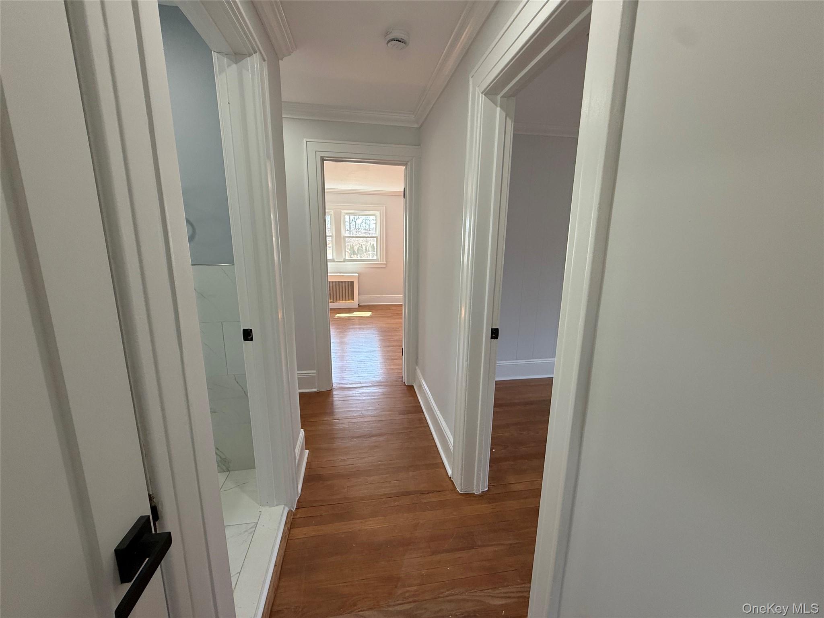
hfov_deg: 102.1
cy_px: 309
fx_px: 333
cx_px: 412
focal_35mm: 14
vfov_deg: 85.7
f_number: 2.2
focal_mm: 2.22
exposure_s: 1/120
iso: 125
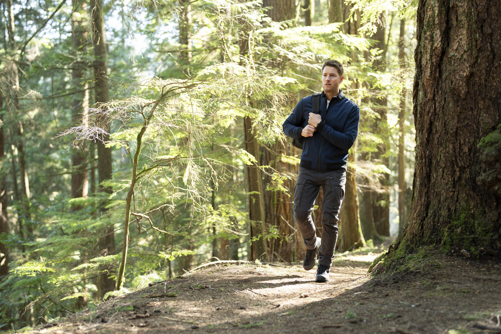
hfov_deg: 39.6
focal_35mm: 50
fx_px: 696
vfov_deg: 27.0
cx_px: 250
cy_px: 167
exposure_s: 1/200
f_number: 1.8
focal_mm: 50
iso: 400
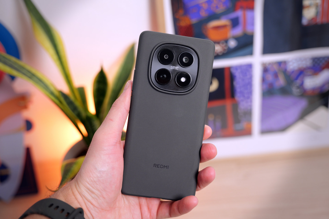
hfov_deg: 47.4
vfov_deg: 32.6
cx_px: 164
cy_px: 110
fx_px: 375
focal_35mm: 41
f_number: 2.8
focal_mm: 41
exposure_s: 1/200
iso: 800
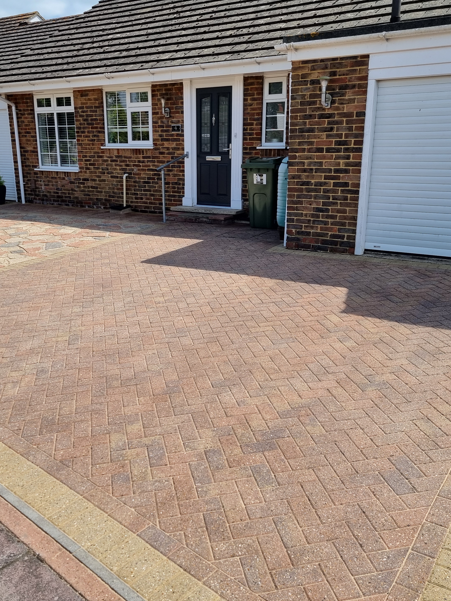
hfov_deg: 42.8
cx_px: 184
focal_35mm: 33
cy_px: 299
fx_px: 573
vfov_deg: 55.4
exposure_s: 1/922
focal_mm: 6.7
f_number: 1.8
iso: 50
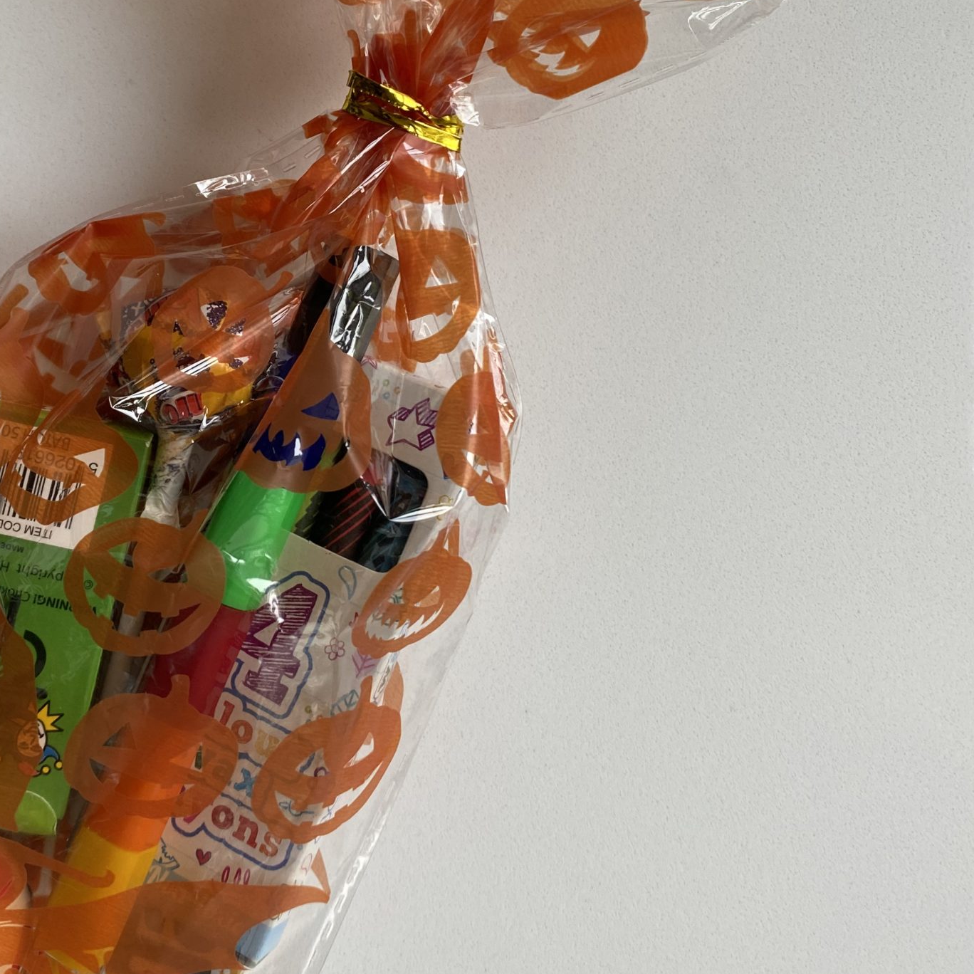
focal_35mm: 43
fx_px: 1369
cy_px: 346
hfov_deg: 38.7
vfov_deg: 38.8
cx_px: 314
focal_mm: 4.25
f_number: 1.8
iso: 64
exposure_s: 1/122
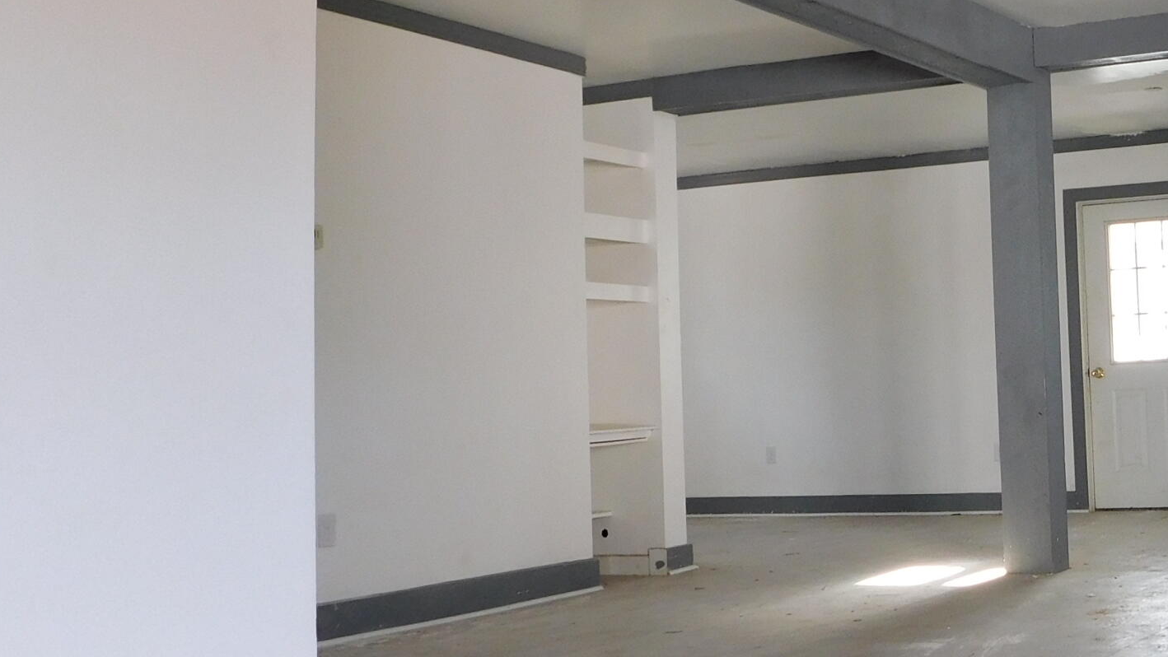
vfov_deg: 22.6
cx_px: 1105
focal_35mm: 53
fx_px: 1642
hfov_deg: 36.1
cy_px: 319
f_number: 3
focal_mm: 4
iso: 160
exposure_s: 1/30
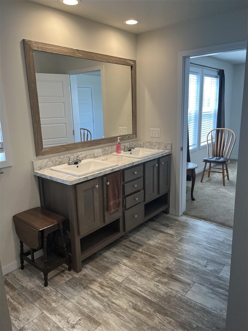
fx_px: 248
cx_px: 124
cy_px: 166
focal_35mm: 26
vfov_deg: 67.3
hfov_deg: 53.1
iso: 50
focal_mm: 5.1
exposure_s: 1/120
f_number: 1.6
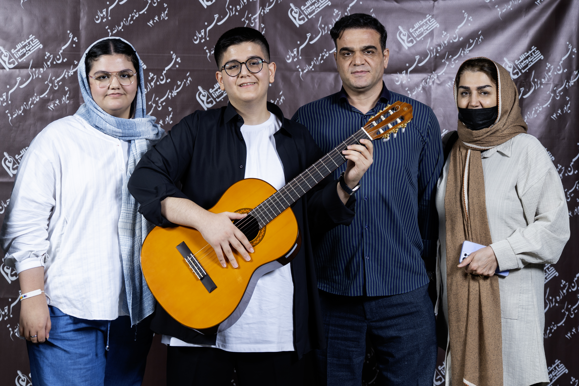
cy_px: 193
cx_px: 290
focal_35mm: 57
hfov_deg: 35.1
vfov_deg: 23.8
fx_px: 917
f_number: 4
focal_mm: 57
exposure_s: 1/125
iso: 320
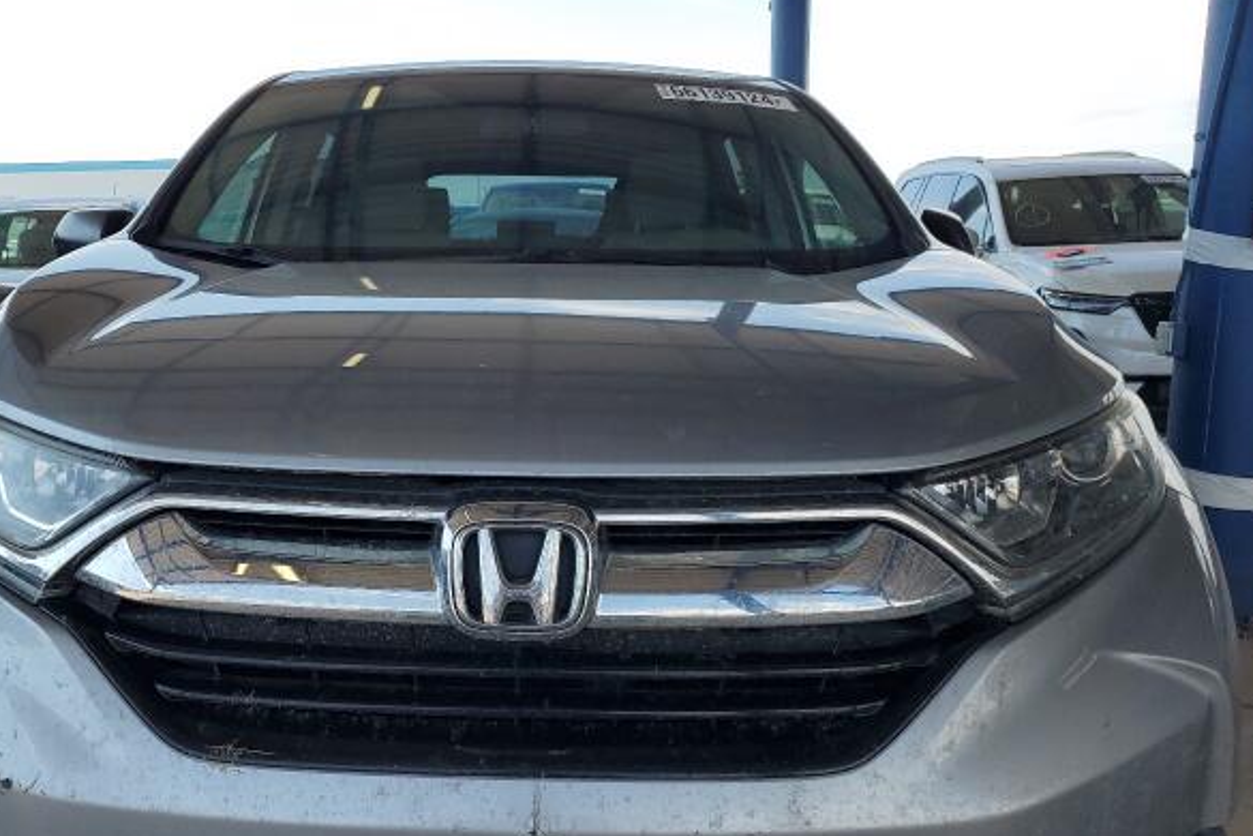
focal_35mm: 37
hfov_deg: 51.5
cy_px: 547
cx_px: 497
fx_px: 1288
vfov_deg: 35.6
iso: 50
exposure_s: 1/1429
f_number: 1.5
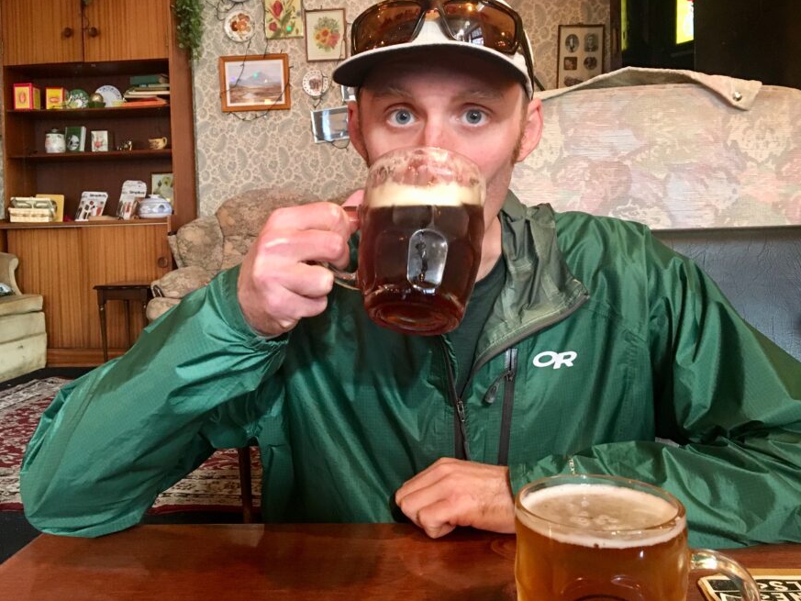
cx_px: 383
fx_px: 787
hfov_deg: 53.9
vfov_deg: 41.7
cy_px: 260
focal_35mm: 34
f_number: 2.2
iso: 200
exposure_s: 1/17
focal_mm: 4.15
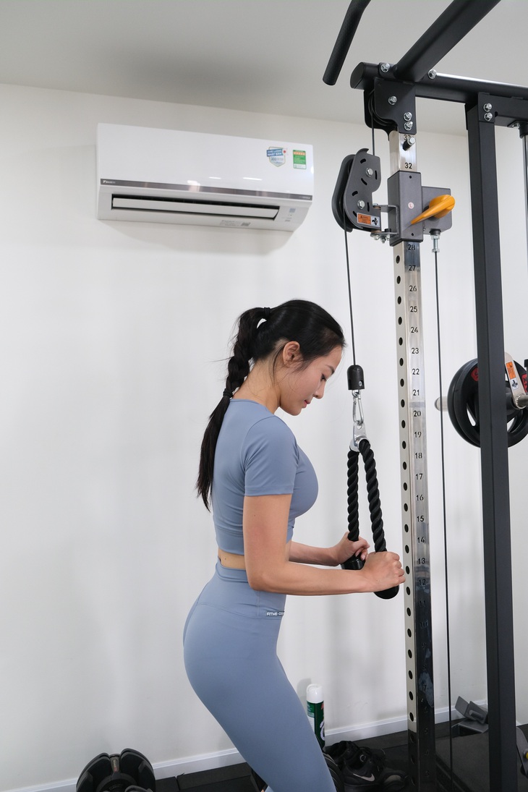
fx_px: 594
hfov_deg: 47.9
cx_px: 264
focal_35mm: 27
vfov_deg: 67.4
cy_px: 396
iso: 800
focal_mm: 18
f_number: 2.8
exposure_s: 1/60
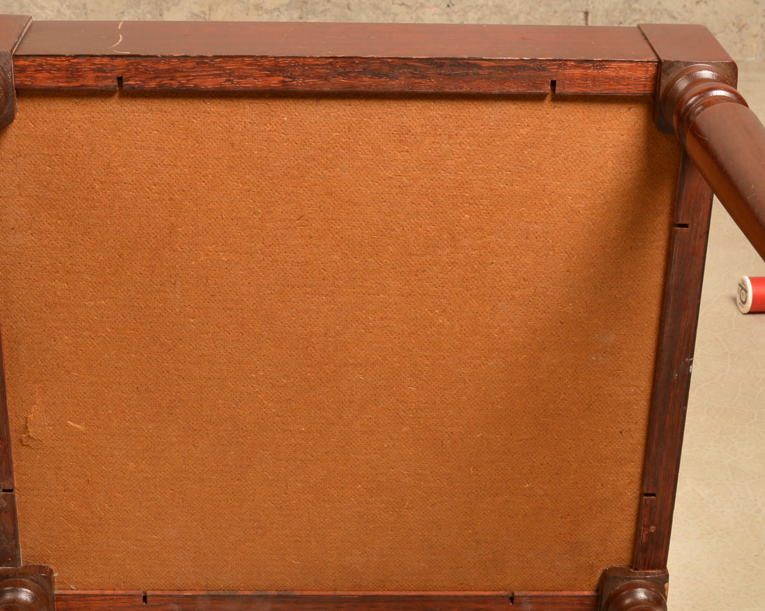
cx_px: 355
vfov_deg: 22.5
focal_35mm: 68
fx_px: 1539
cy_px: 337
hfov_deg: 27.9
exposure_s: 1/160
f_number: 7.1
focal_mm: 20
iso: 200
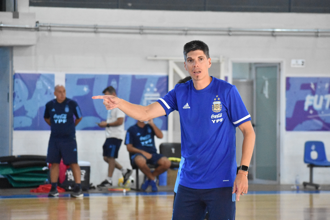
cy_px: 110
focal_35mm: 158
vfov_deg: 8.7
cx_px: 165
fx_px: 1444
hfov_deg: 13.0
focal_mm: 105
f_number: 4.8
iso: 10000
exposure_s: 1/800
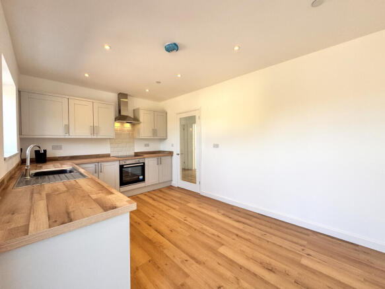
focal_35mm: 14
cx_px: 192
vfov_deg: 85.7
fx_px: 156
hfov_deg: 102.1
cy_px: 144
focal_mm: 2.22
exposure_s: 1/99
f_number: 2.2
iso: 64
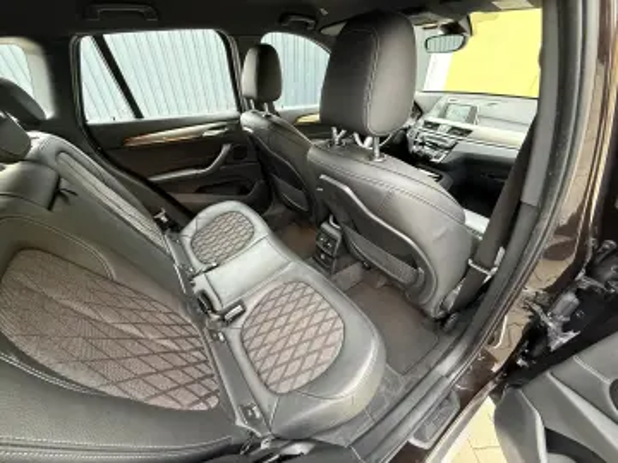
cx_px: 309
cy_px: 232
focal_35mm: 14
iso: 640
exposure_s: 1/60
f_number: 2.2
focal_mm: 2.22
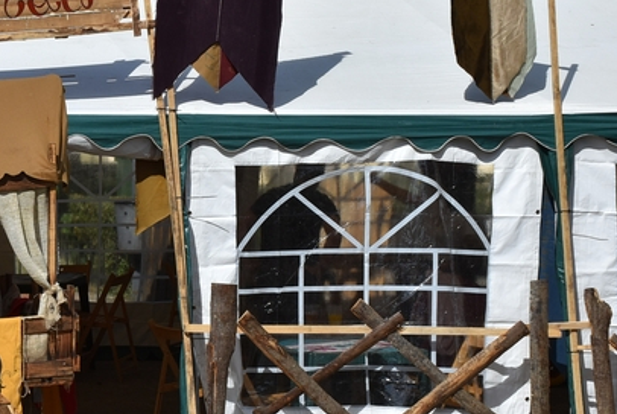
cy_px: 180
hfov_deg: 15.1
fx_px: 2283
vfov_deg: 10.3
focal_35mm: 133
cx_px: -29
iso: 200
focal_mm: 40
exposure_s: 1/400
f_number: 10
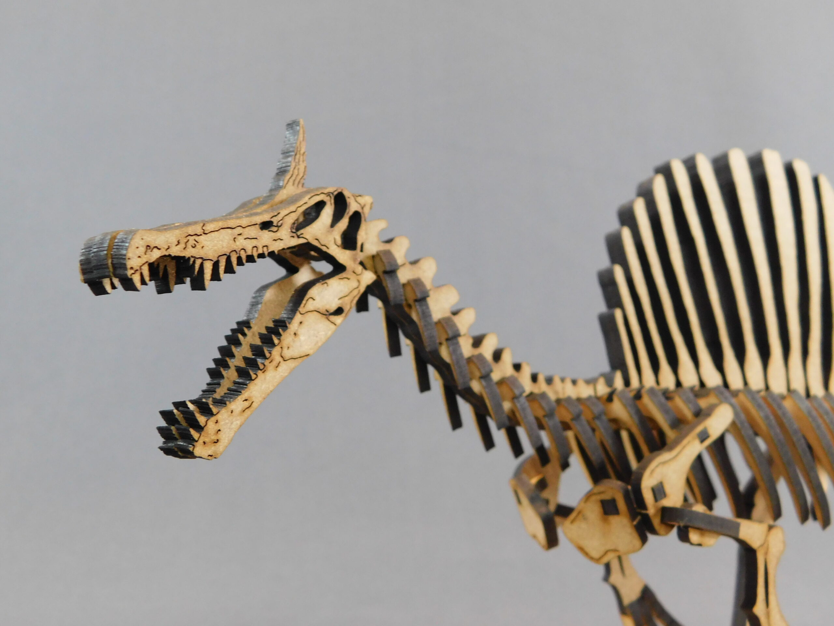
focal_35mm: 36
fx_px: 867
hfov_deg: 51.4
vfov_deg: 39.7
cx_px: 417
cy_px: 313
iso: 400
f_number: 3.5
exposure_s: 1/8
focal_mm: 6.3
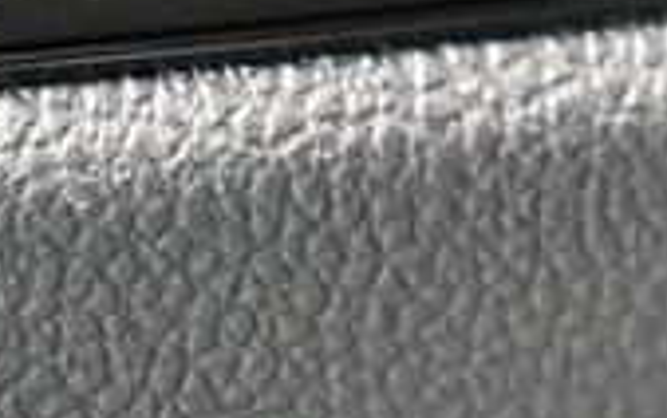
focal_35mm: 139
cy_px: -386
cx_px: 1014
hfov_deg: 14.0
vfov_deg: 9.0
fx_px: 2529
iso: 9000
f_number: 3.5
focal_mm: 18
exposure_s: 1/60
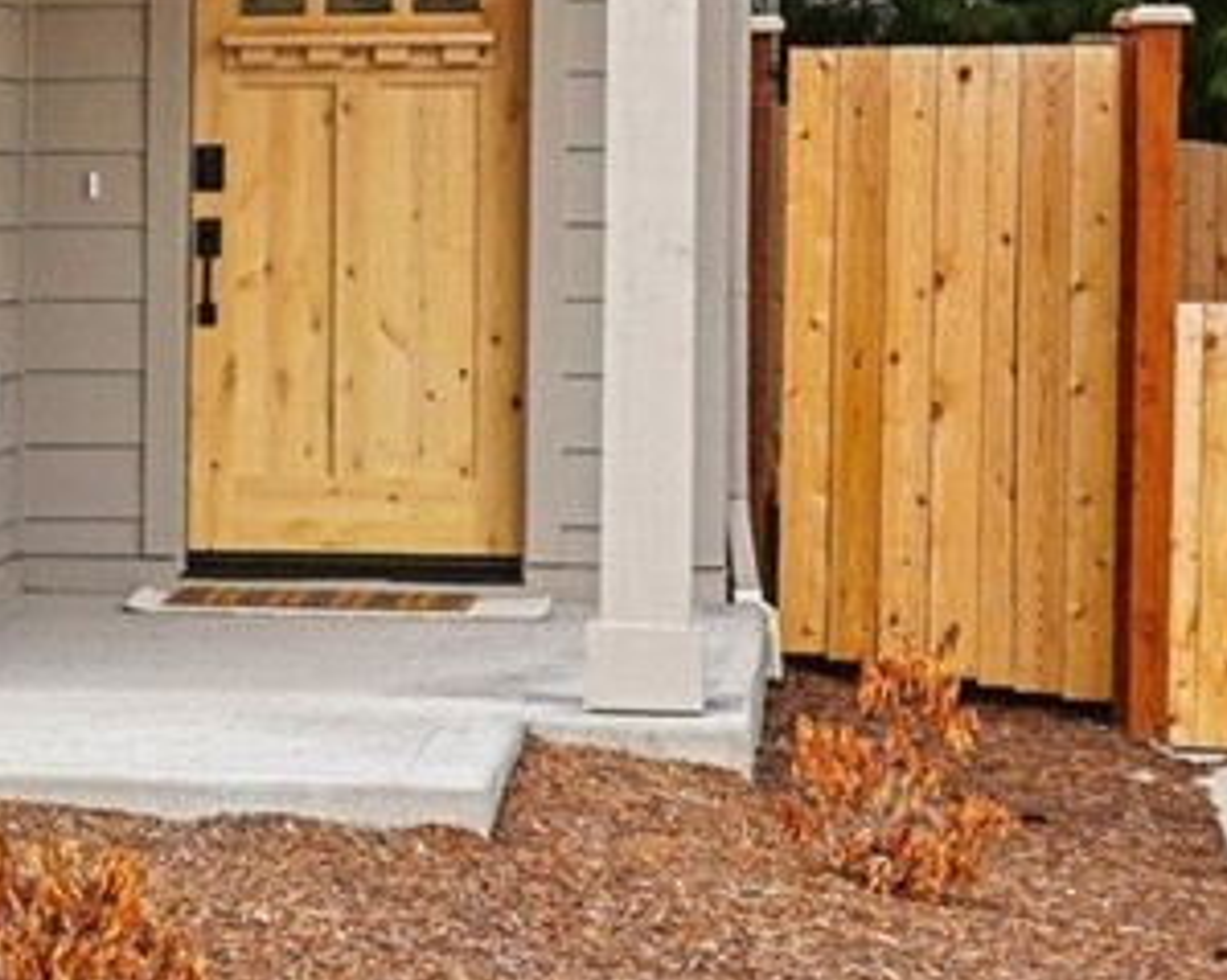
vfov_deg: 9.5
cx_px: -1155
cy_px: -1117
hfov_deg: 11.7
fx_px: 5409
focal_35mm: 149
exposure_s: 1/125
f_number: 8
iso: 160
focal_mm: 28
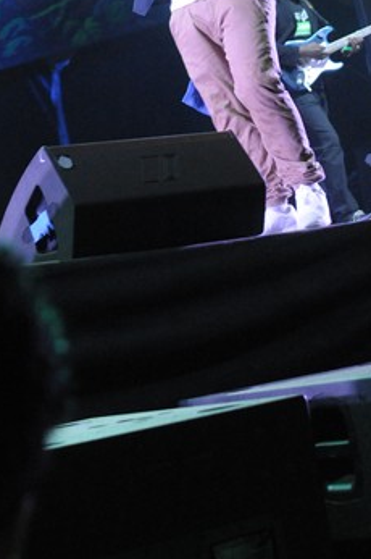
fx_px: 1611
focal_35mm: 104
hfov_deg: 13.1
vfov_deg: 19.1
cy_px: 5
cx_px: 290
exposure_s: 1/200
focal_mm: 30
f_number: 3.2
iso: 2000
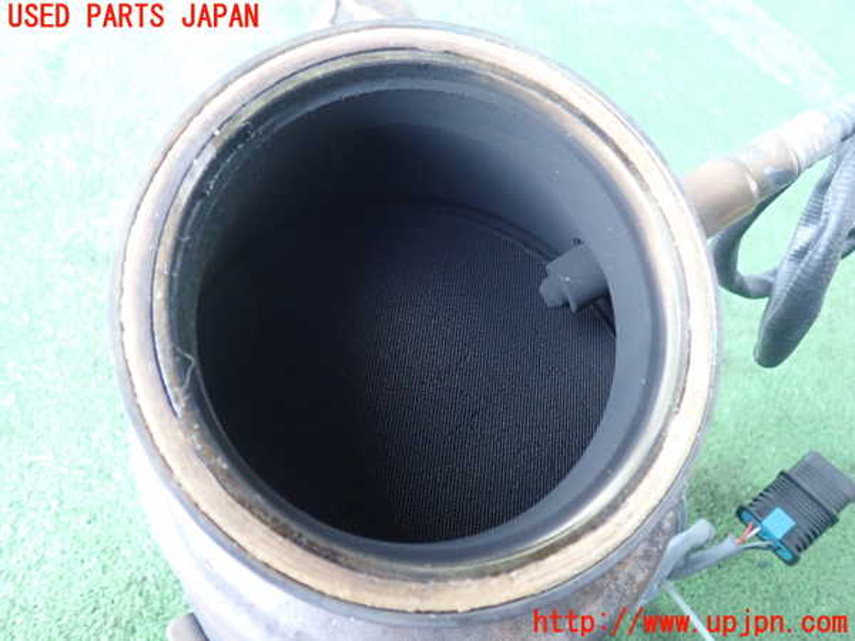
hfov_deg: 60.0
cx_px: 428
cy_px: 320
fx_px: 741
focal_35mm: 30
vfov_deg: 46.8
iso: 800
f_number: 2.3
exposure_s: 1/30
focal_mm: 5.5
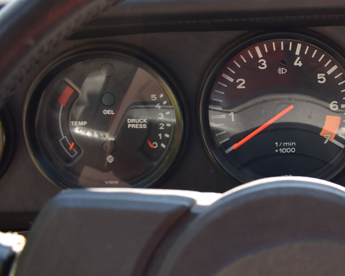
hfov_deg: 28.6
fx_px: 602
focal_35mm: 59
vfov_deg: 25.8
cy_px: 124
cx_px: 390
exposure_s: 1/100
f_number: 5
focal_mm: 18
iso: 400
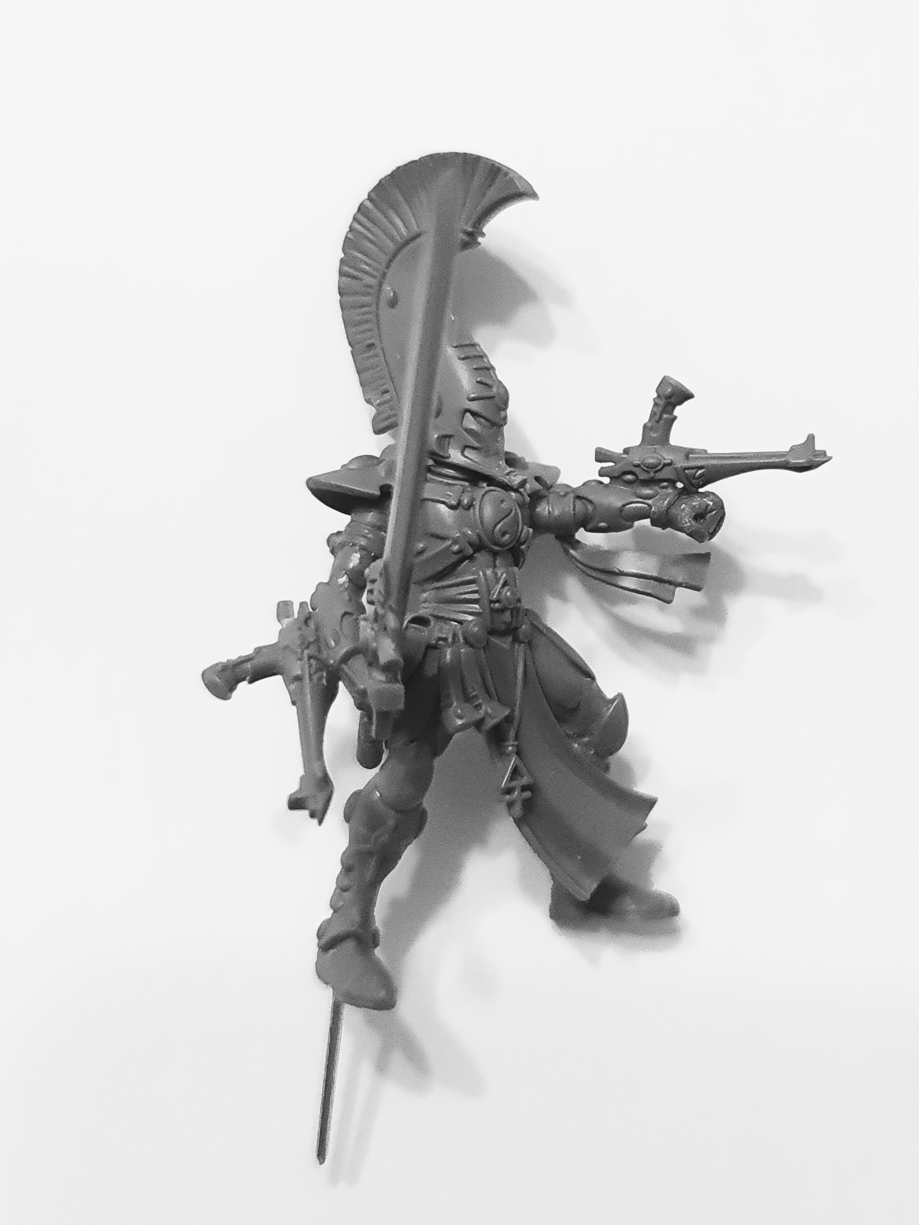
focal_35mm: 26
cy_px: 612
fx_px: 921
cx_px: 460
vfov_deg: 67.3
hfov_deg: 53.1
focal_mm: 5.4
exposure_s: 1/180
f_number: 1.8
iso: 1600
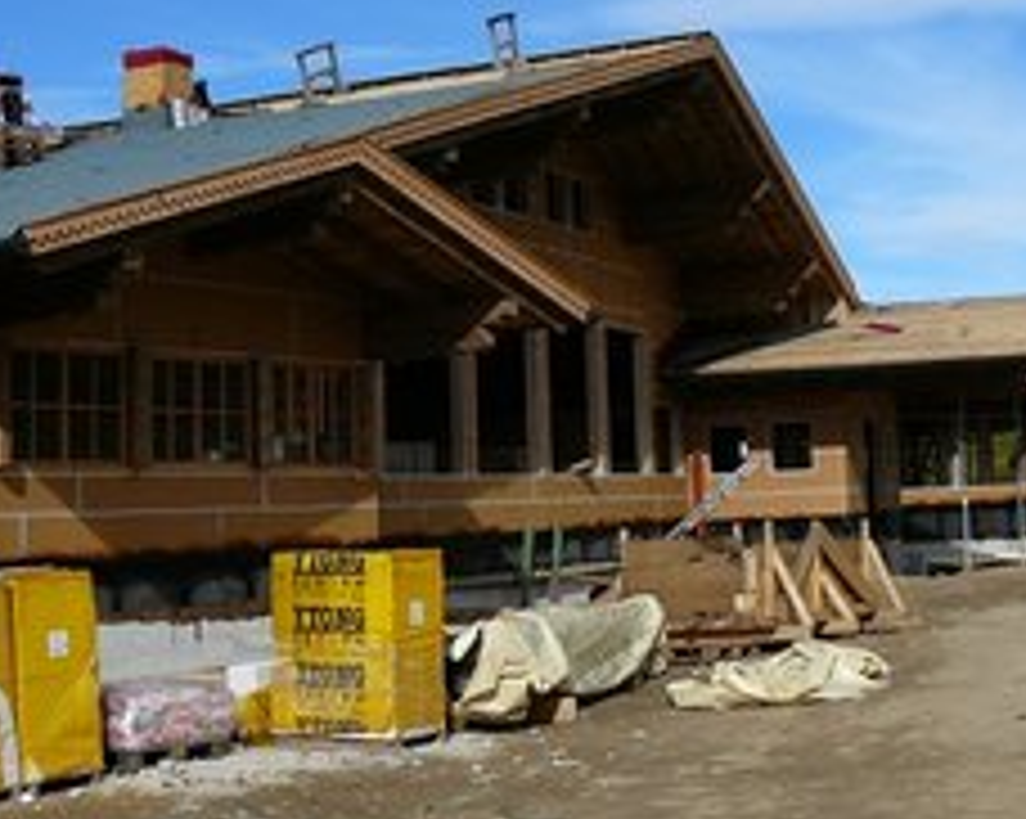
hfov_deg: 31.3
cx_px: 644
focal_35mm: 60
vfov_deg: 25.2
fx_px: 1820
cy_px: 279
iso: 80
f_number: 5
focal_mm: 5.2
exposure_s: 1/500
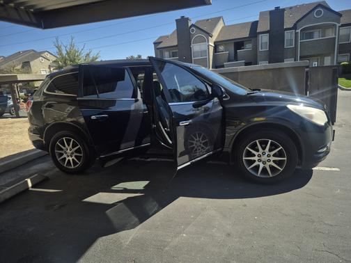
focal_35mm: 23
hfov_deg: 73.9
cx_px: 176
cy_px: 132
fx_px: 233
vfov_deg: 58.9
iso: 25
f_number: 1.8
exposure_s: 1/898
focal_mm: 5.4
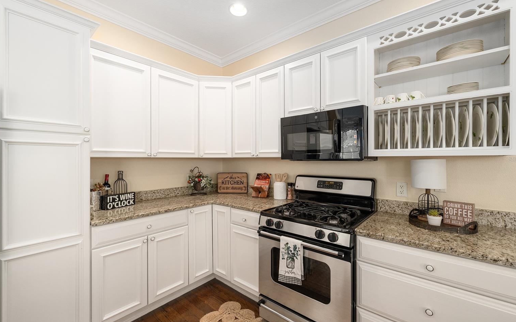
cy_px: 159
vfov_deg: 74.8
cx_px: 267
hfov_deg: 101.4
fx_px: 211
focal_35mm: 15
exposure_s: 1/20
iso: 500
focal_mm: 14
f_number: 8
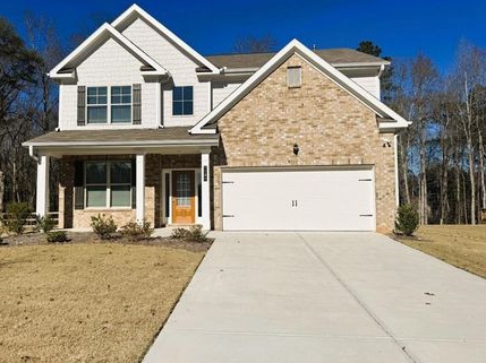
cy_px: 186
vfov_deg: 49.7
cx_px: 206
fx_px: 393
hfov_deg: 63.2
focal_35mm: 28
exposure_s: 1/12346
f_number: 1.78
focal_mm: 6.76
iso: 64
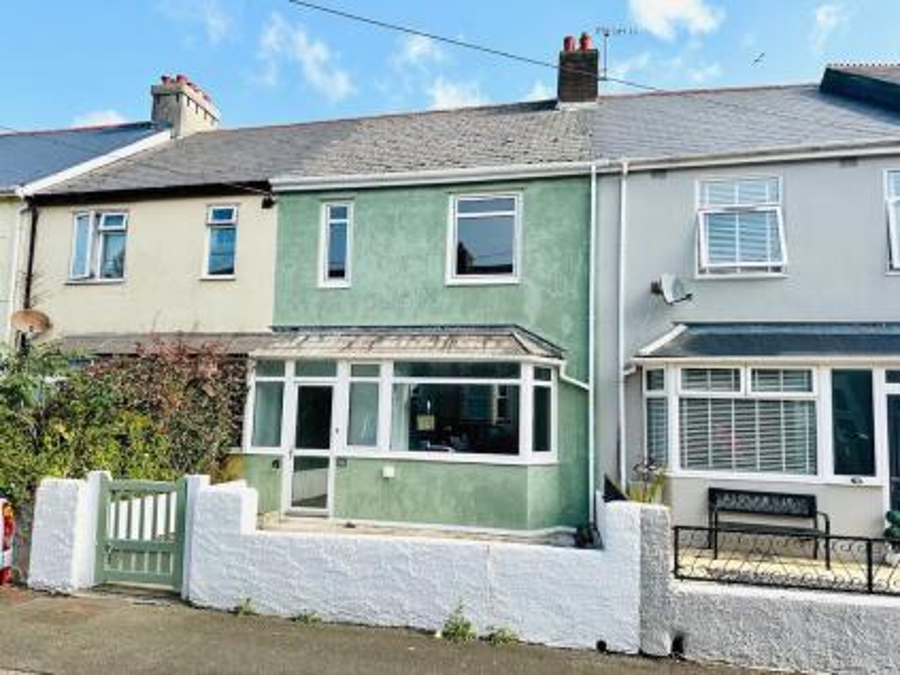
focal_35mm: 24
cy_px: 338
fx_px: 624
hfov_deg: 71.6
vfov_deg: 56.8
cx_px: 450
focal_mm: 6.86
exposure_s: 1/3356
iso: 80
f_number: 1.78
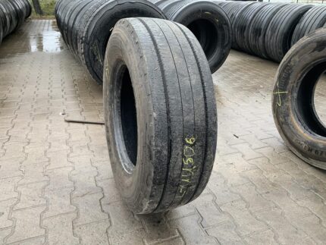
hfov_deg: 67.3
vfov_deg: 53.1
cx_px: 163
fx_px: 245
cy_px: 122
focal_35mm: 26
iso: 80
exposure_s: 1/121
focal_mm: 4.25
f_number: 1.8
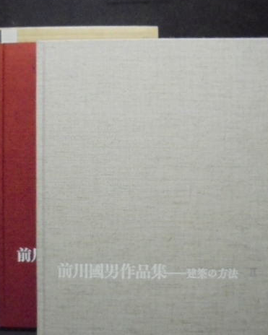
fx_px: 347
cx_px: 105
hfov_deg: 42.0
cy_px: 186
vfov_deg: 51.4
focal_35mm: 35
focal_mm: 4.6
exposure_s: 1/60
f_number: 3.5
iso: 1250
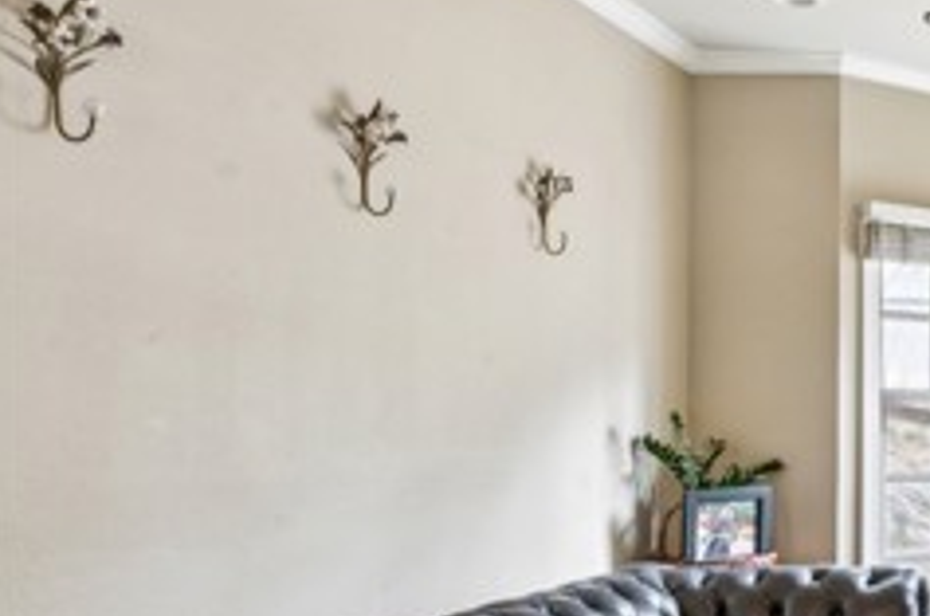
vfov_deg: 28.8
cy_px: 408
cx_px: 1248
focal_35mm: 46
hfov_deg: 31.4
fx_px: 1193
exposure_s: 1.6
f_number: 13
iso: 100
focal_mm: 17.1
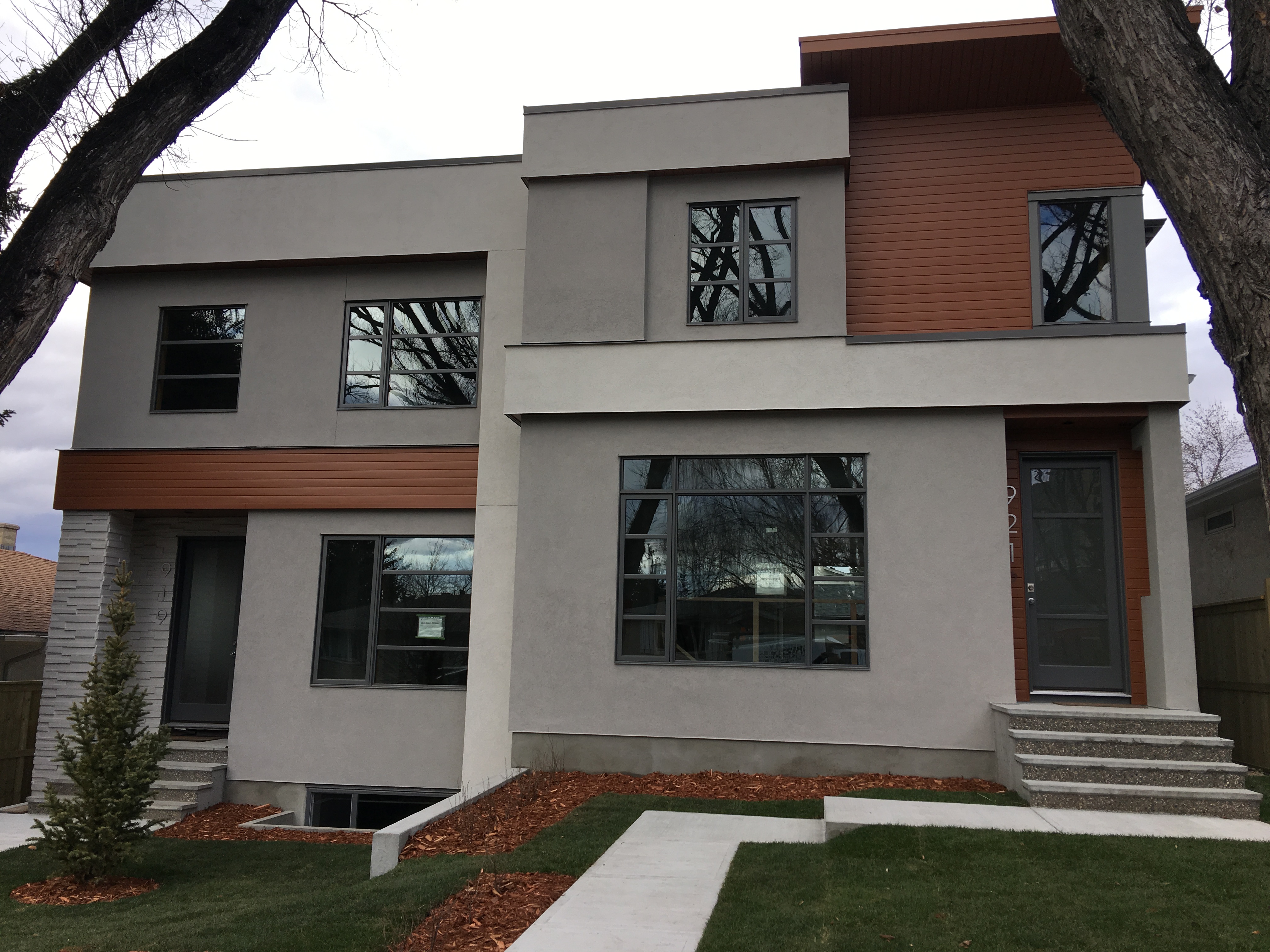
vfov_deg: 48.2
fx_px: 1064
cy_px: 476
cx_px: 635
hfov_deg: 61.7
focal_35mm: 29
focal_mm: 4.15
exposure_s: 1/323
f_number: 2.2
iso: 25
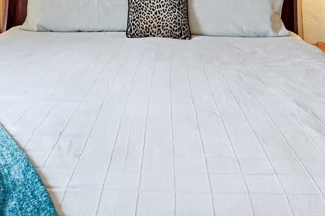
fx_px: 364
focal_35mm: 40
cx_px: 157
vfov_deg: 29.6
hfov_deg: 48.2
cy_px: -25
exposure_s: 1/160
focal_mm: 15.5
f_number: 9
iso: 250
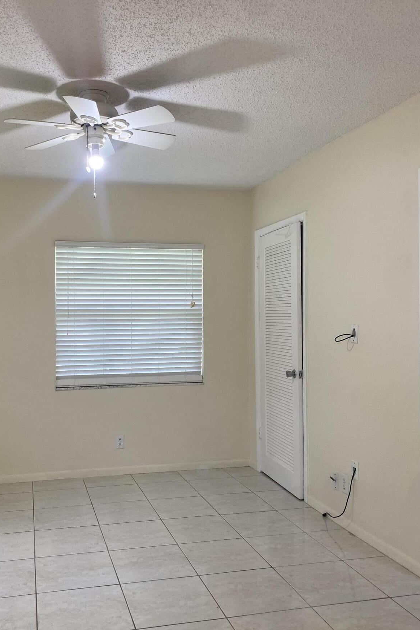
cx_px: 151
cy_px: 321
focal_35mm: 31
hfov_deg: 41.9
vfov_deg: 60.3
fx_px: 543
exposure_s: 1/120
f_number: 1.8
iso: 64
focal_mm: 4.25
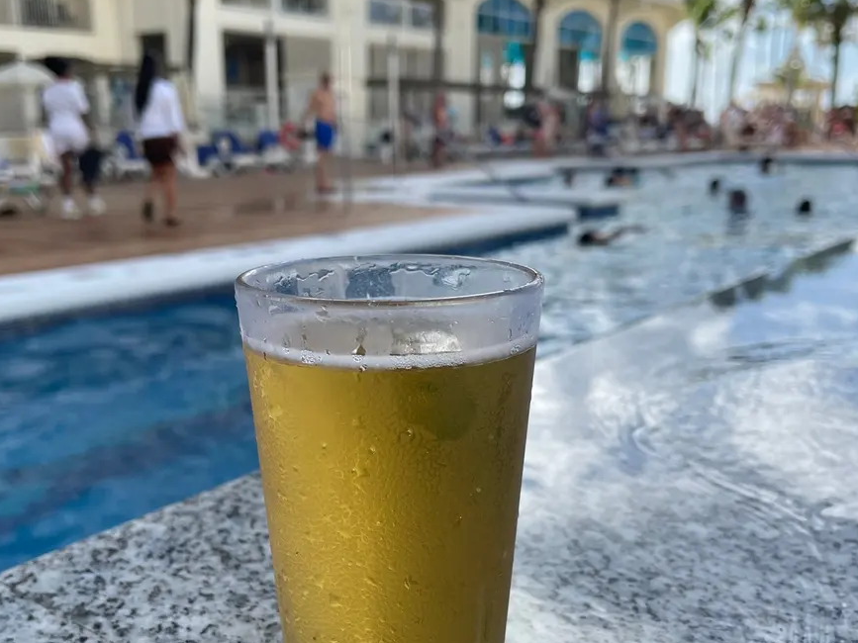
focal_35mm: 36
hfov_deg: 51.3
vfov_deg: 39.5
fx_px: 892
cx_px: 400
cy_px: 373
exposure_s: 1/2053
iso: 32
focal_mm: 4.2
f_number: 1.6
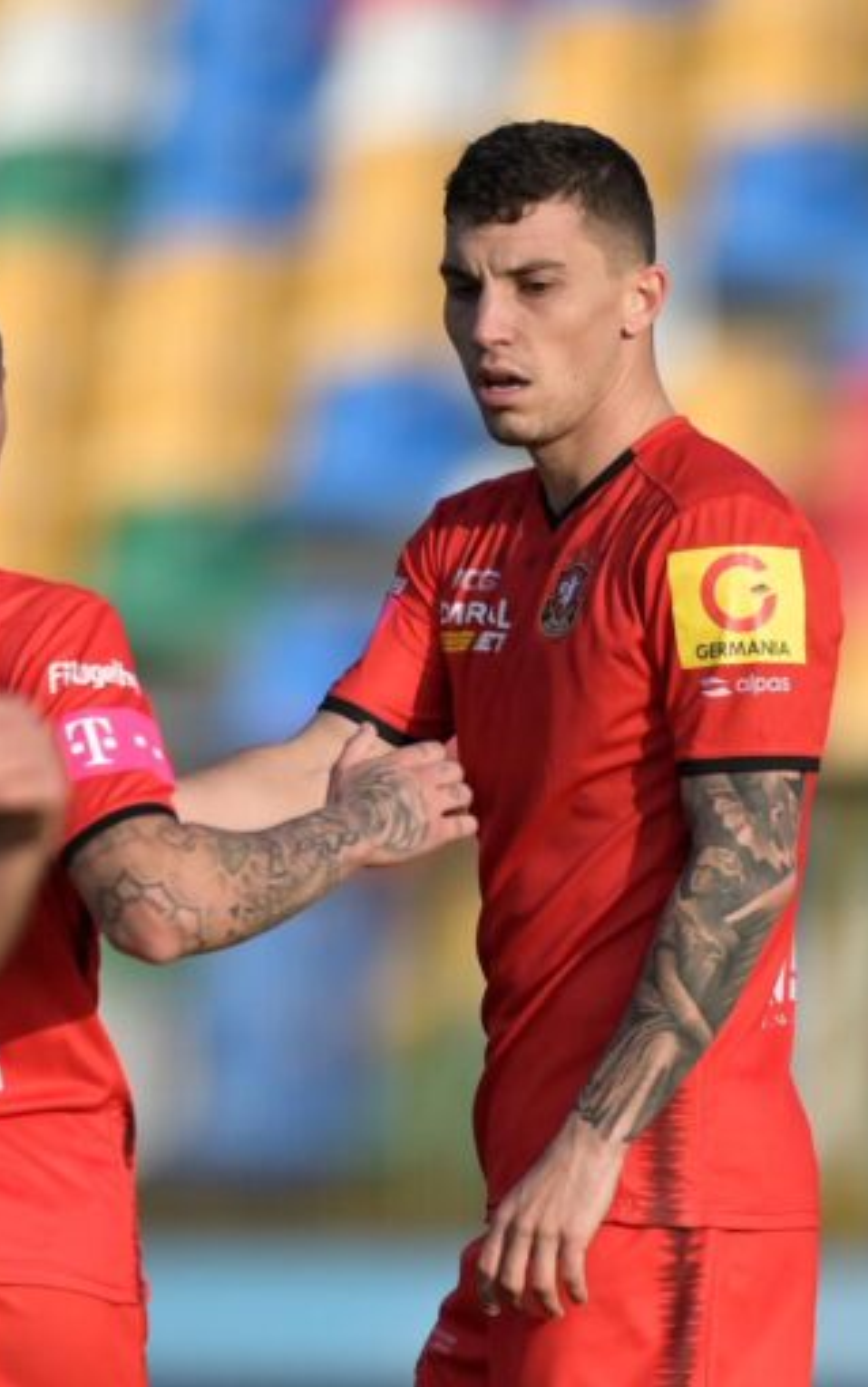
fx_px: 23226
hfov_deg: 2.1
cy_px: 694
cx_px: 239
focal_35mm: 614
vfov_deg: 3.4
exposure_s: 1/8000
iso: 400
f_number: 2.8
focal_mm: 400
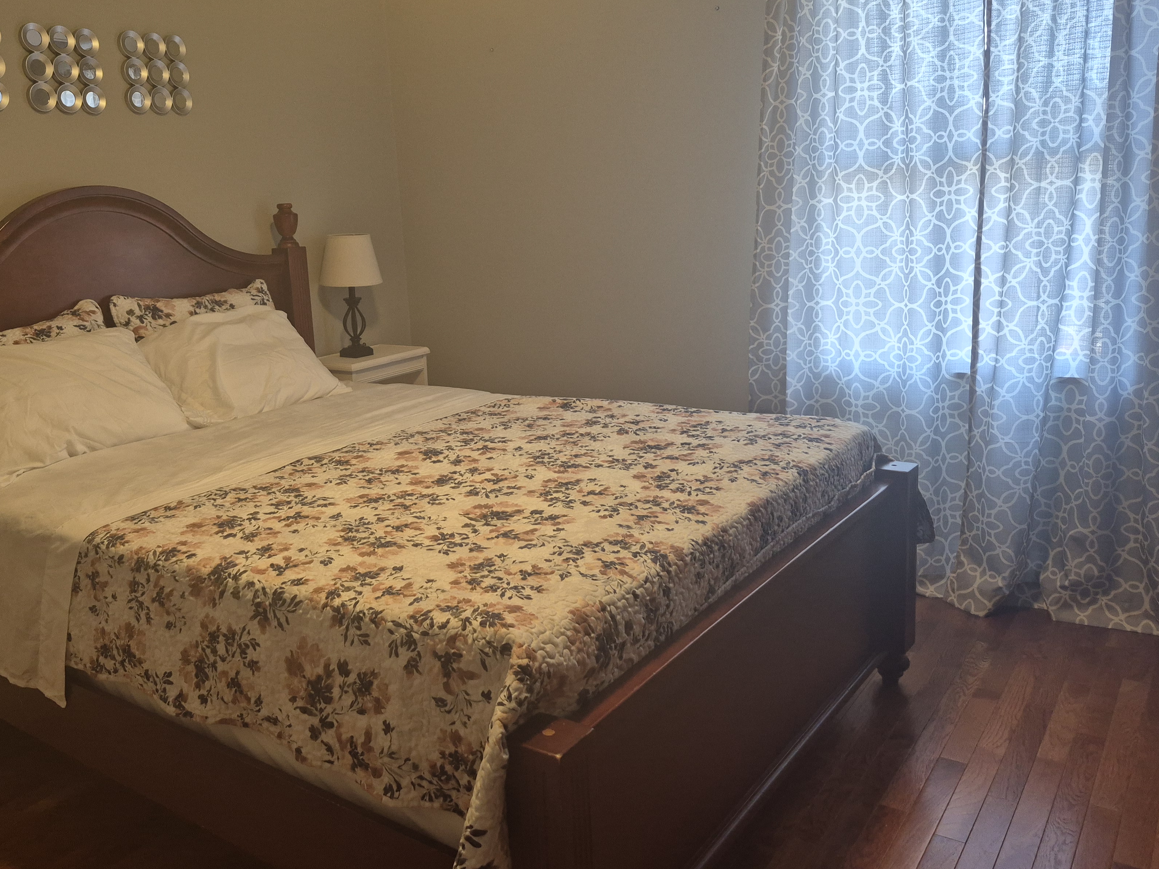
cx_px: 461
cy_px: 405
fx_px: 971
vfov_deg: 48.2
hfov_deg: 61.1
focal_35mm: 29
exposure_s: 1/120
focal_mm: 5.4
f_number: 1.8
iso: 200
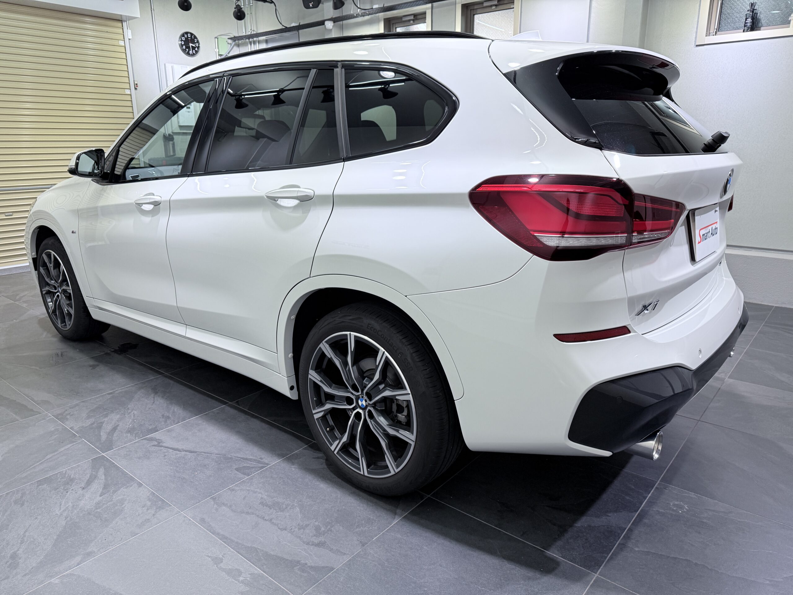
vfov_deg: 56.8
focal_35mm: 24
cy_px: 298
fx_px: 550
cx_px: 396
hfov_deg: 71.6
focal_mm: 6.76
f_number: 1.78
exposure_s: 1/100
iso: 100
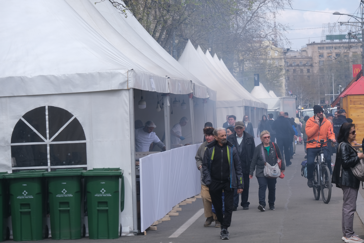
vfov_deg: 10.1
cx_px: 182
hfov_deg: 15.1
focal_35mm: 136
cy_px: 122
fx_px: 1375
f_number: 5.6
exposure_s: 1/350
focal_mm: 90.4
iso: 160
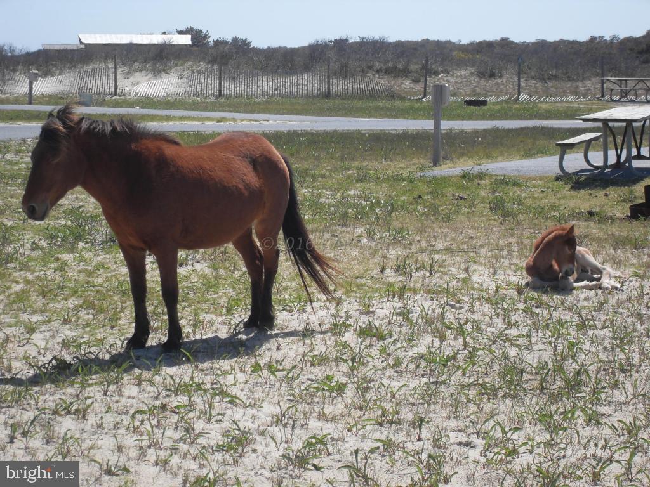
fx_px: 1990
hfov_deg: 18.5
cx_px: 325
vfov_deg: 14.0
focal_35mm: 106
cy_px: 244
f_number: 5.2
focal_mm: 18.1
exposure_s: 1/500
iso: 80
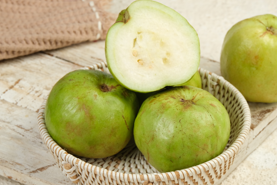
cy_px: 90
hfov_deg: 9.4
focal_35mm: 219
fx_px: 1685
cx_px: 179
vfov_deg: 6.3
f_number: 10
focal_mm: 104.9
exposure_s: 1/125
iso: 160
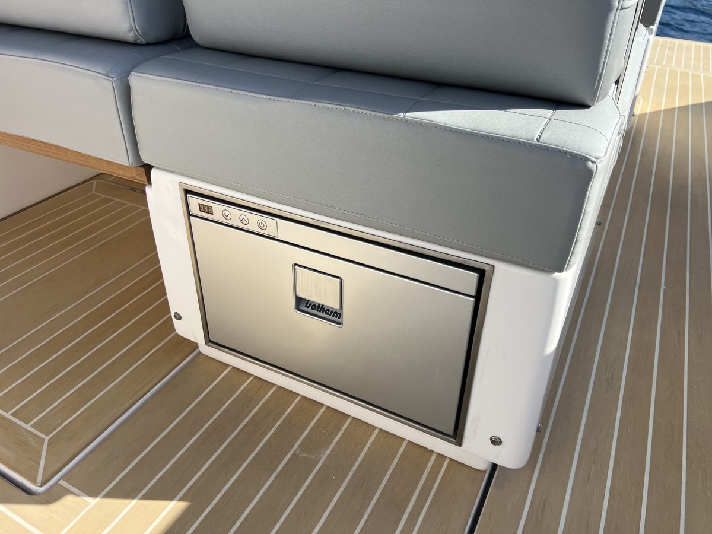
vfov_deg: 53.1
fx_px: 535
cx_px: 356
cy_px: 267
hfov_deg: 67.3
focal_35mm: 26
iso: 50
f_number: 1.5
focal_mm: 5.7
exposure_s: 1/3165
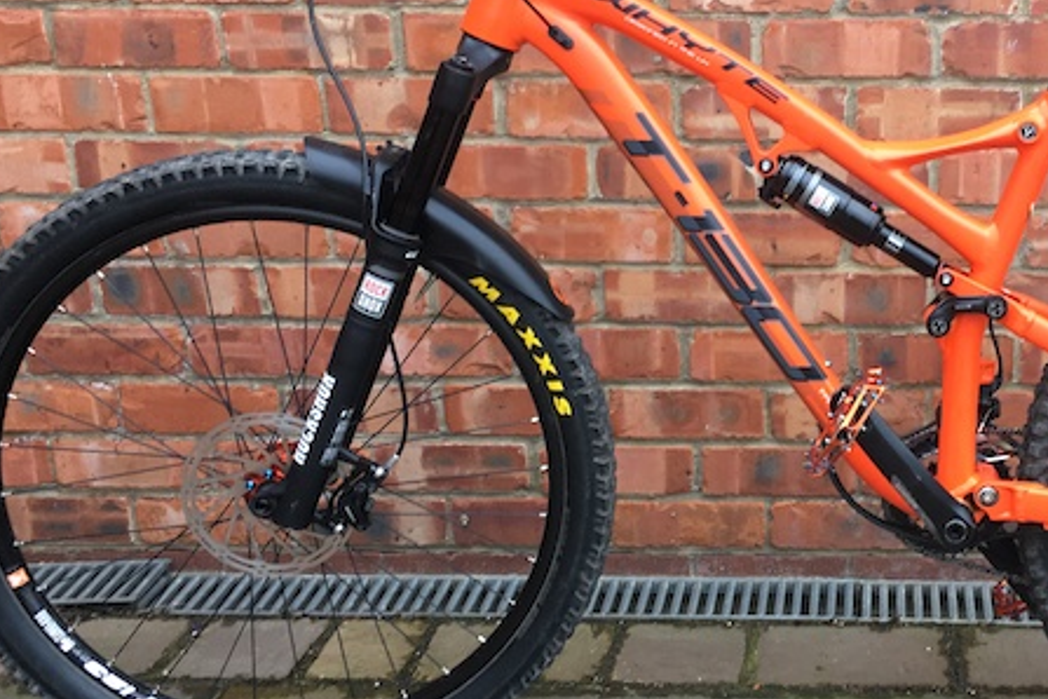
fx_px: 1572
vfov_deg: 25.1
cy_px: 333
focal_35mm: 54
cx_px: 830
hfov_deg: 35.7
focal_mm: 4.15
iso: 40
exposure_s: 1/100
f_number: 2.2
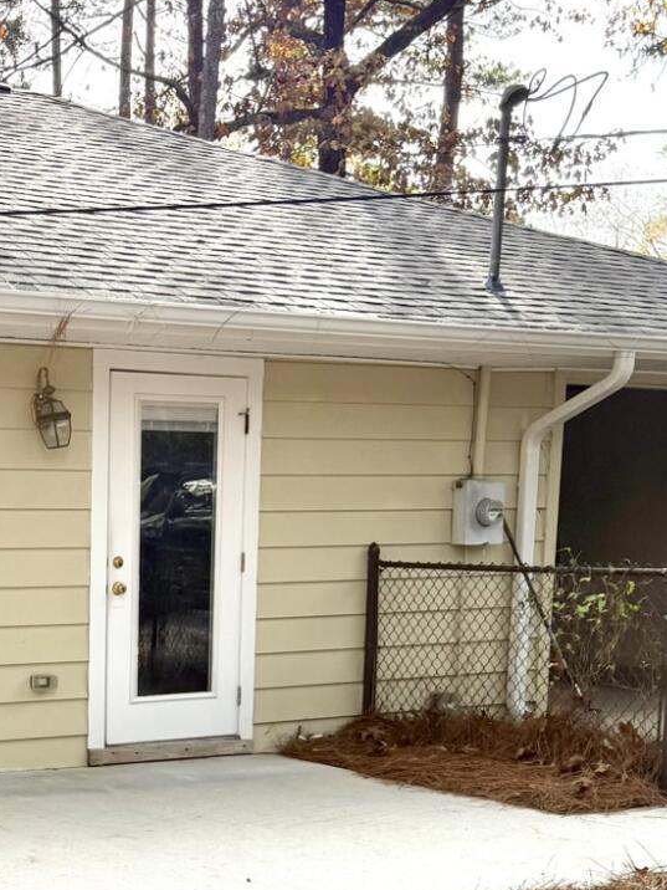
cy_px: 769
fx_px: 1721
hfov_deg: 21.5
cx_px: 72
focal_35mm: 67
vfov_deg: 28.1
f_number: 1.78
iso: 100
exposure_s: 1/1361
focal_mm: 6.76
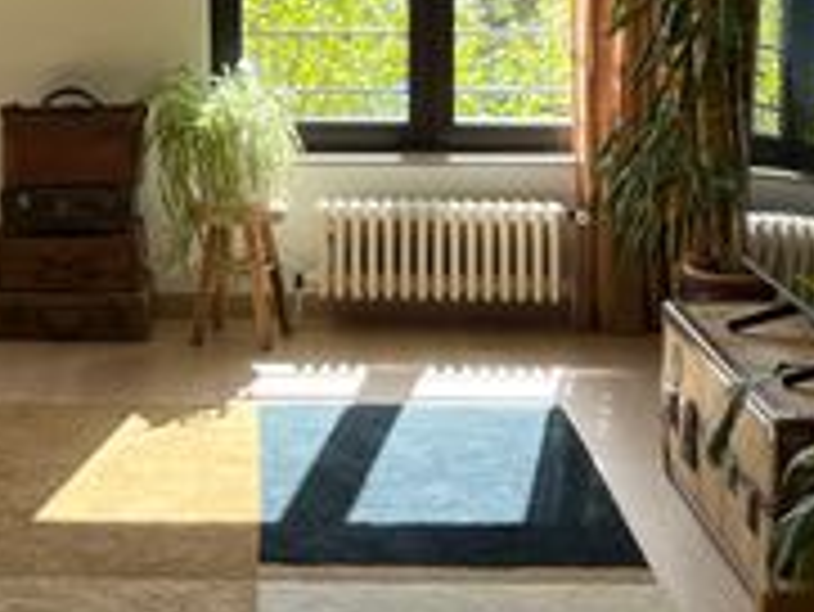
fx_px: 2024
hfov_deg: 22.4
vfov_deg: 16.8
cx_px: 162
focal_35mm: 86
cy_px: -9
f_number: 1.6
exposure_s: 1/373
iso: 50
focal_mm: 5.1
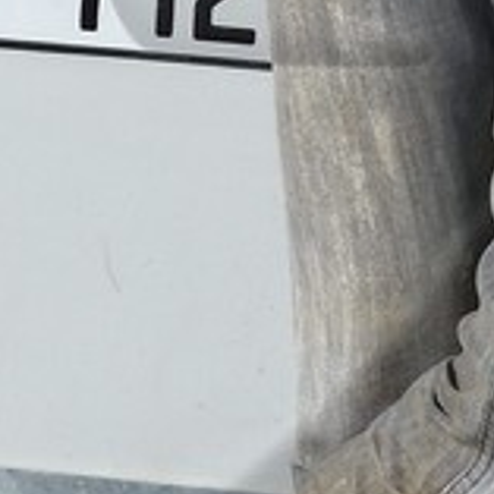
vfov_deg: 5.8
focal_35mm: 295
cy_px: -447
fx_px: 4763
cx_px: -481
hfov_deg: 5.8
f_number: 11
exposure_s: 1/250
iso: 200
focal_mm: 34
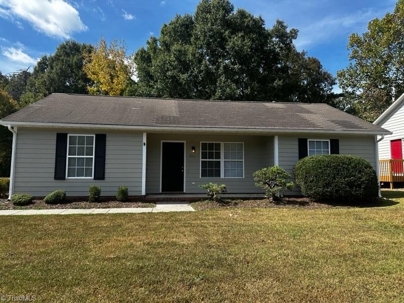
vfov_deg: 56.8
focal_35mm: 24
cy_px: 152
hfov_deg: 71.6
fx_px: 280
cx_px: 202
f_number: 1.78
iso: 80
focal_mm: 6.86
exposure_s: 1/2299
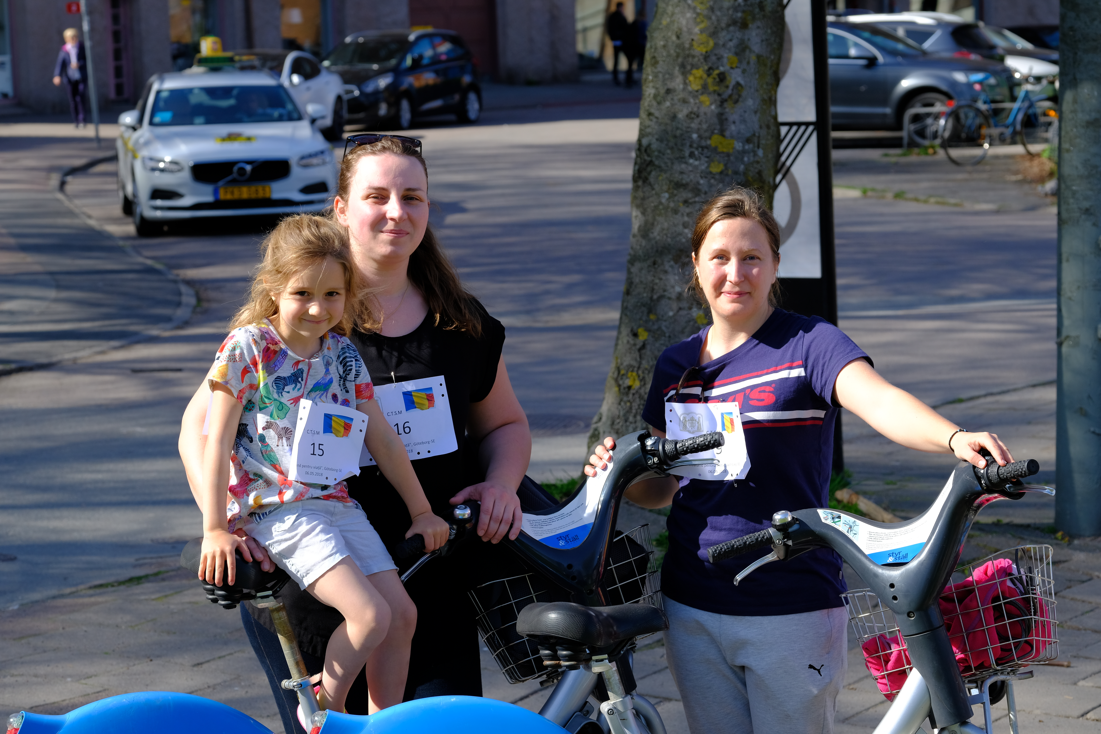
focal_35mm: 103
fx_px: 3150
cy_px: 367
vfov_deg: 13.3
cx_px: 550
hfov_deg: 19.8
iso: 200
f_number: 6.4
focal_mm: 68.7
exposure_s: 1/300
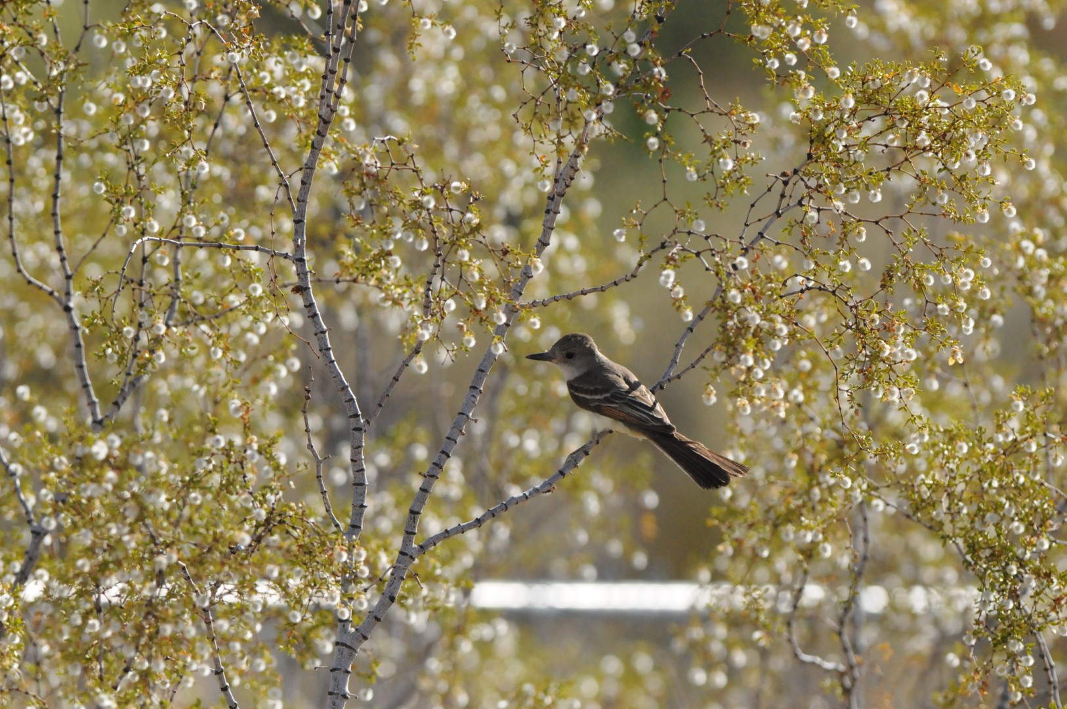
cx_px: 534
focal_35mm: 450
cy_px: 354
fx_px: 13321
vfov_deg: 3.0
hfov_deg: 4.6
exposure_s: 1/8000
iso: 1600
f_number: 5.6
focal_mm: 300
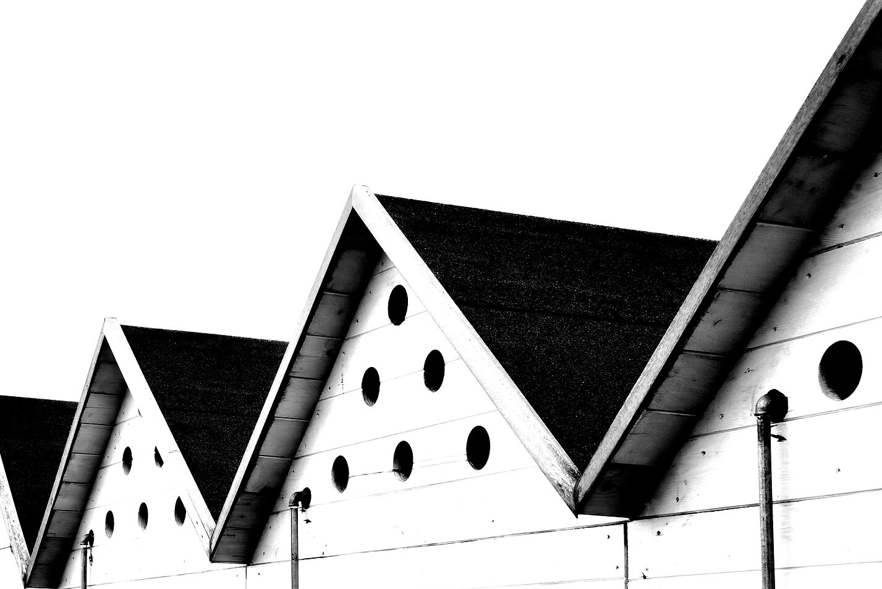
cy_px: 480
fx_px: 1814
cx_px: 213
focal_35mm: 74
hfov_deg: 26.9
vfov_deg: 18.3
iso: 400
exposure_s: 1/250
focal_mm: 44
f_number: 16
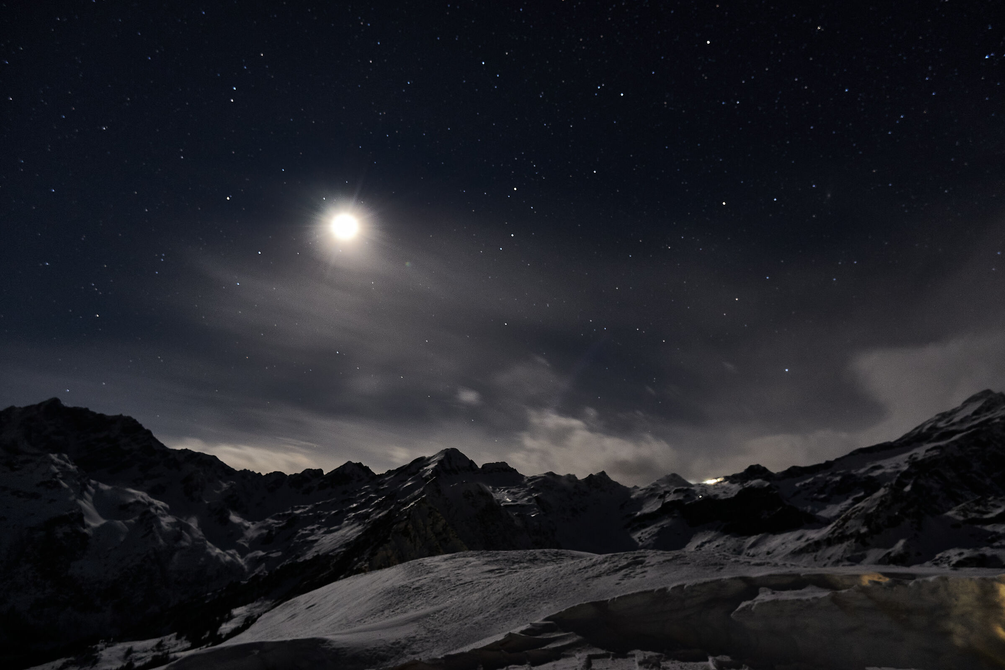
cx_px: 502
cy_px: 335
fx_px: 642
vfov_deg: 55.1
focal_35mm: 23
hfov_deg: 76.1
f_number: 3.5
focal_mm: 15
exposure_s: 20
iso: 1600
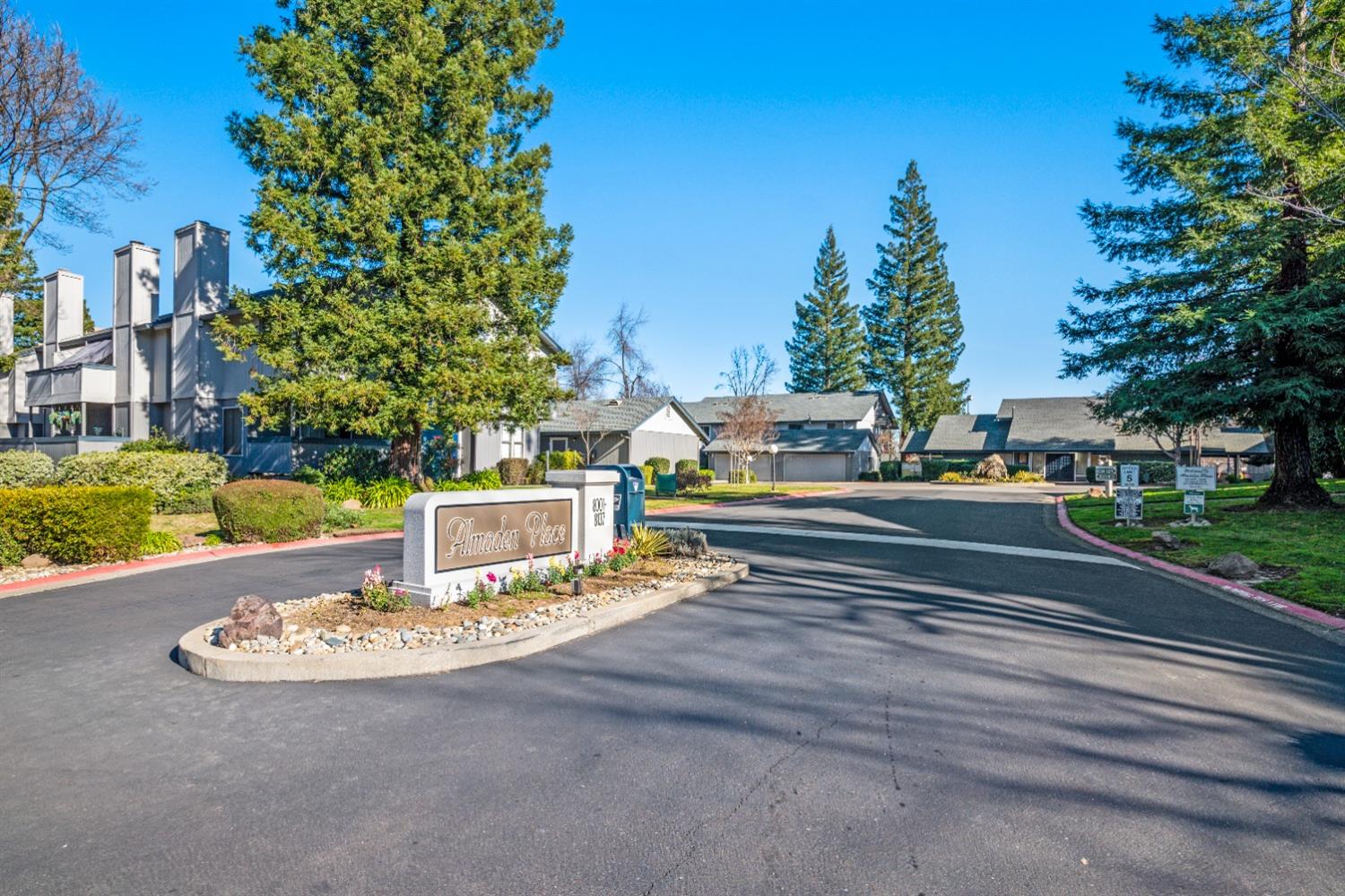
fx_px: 672
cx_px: 672
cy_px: 448
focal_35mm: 18
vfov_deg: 67.4
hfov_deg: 90.0
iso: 100
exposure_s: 1/200
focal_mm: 18
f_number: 8
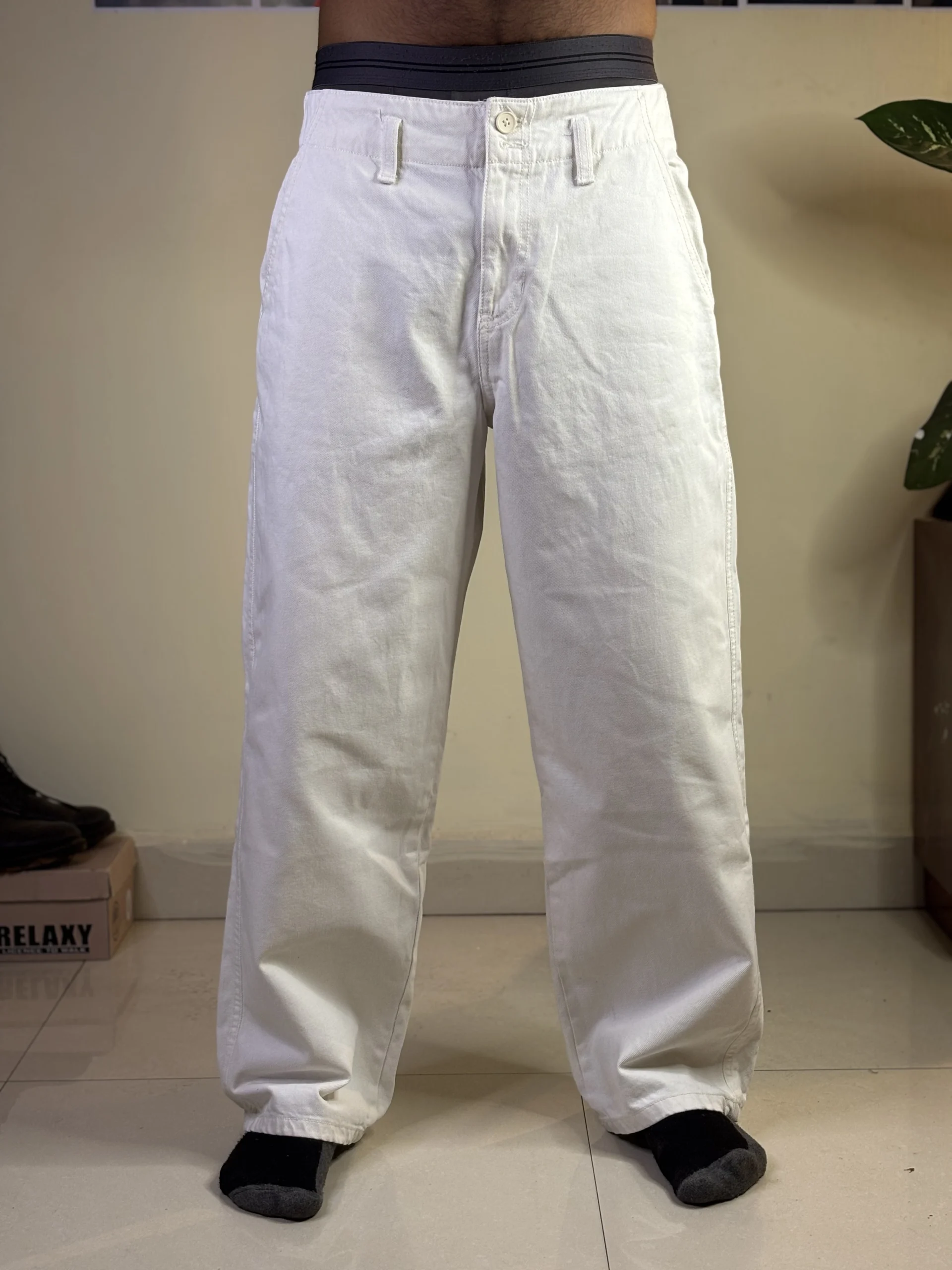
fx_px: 1907
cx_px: 476
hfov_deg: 28.0
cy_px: 635
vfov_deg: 36.8
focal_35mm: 52
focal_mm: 5.96
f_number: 1.6
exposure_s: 1/50
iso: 50
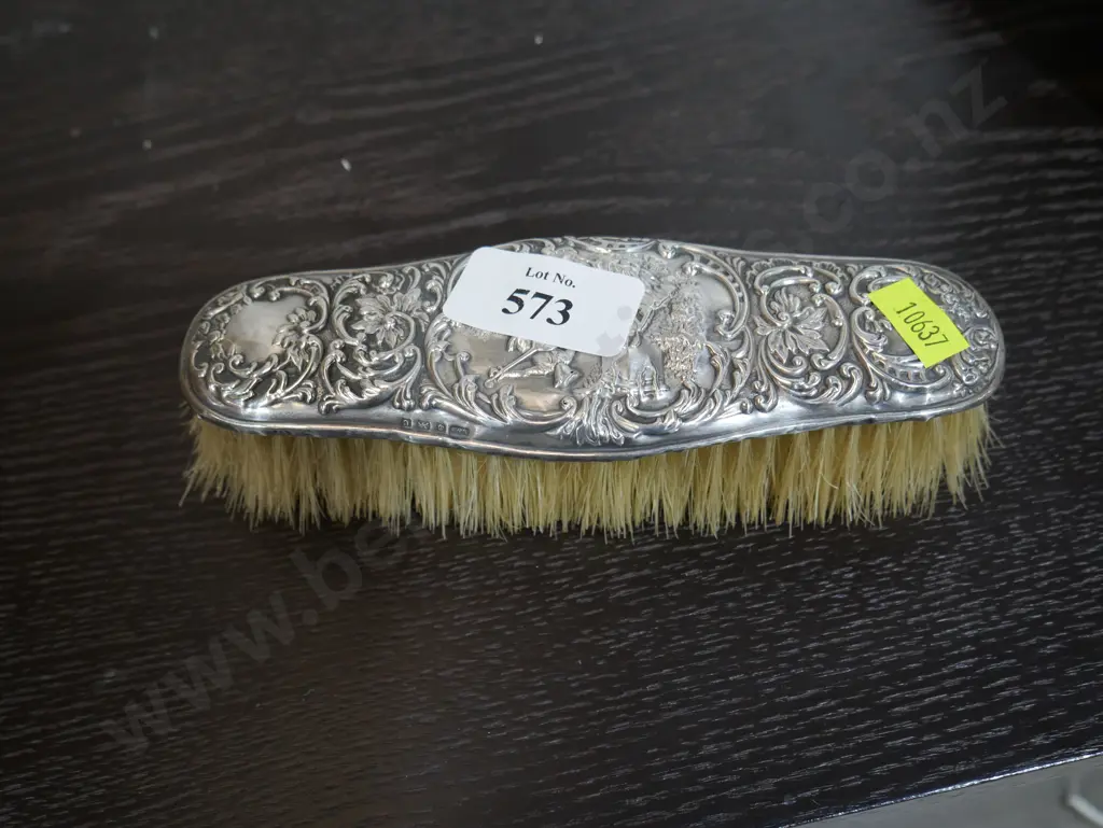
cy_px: 414
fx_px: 1148
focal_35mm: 36
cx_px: 552
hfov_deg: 51.3
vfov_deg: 39.7
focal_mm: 18
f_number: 4.5
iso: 500
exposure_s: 1/60
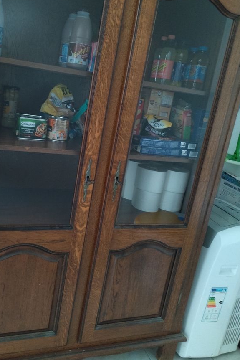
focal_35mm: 35
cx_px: 85
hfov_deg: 37.6
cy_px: 157
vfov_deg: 54.3
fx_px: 350
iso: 2863
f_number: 1.8
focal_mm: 4.75
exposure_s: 1/12
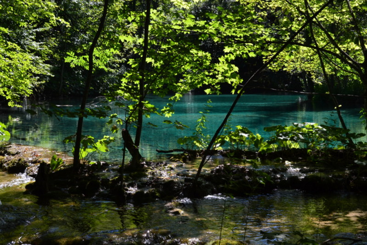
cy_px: 122
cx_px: 184
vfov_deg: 25.8
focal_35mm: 52
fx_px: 535
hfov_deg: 37.8
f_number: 9
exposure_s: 1/160
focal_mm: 35
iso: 400
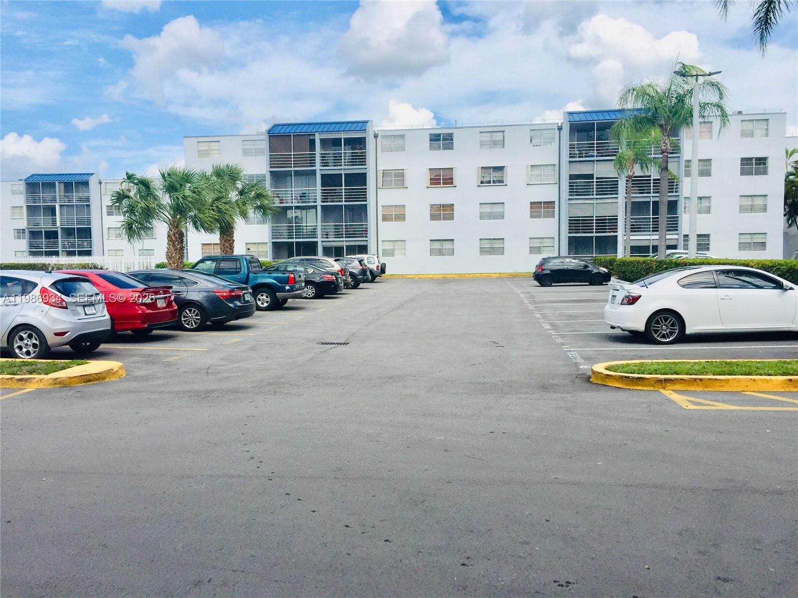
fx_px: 669
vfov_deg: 48.2
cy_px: 299
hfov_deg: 61.7
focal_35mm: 29
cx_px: 399
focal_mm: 4.15
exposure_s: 1/2475
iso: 32
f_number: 2.2
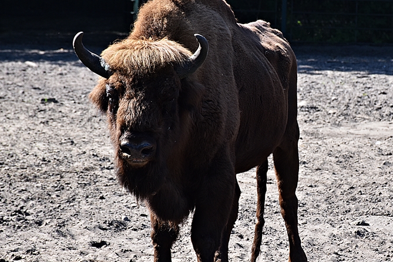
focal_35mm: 257
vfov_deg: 5.3
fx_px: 2805
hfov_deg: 8.0
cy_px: 115
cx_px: 293
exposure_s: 1/250
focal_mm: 112
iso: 320
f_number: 8
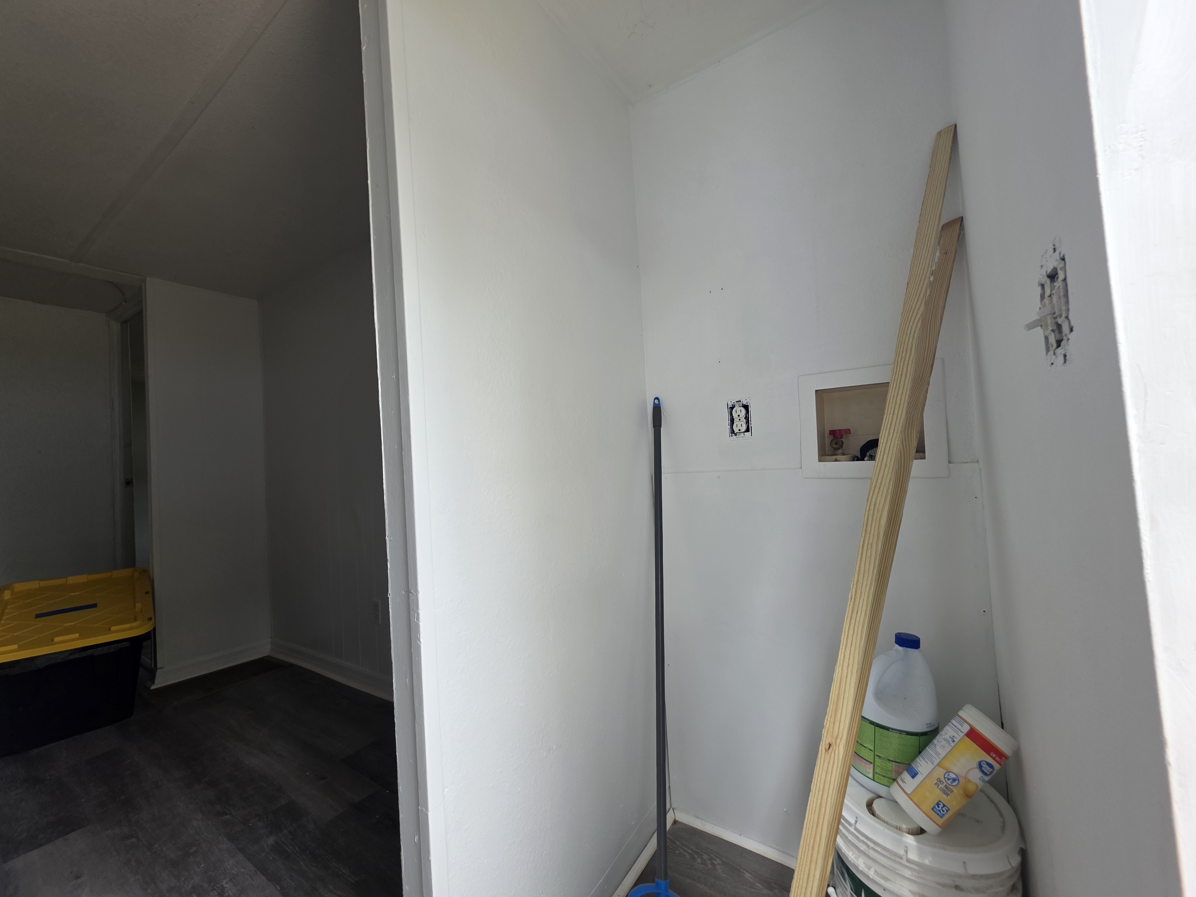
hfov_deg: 106.2
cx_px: 598
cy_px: 448
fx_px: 449
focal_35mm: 13
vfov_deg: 89.9
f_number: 1.9
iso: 40
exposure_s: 1/120
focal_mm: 2.2
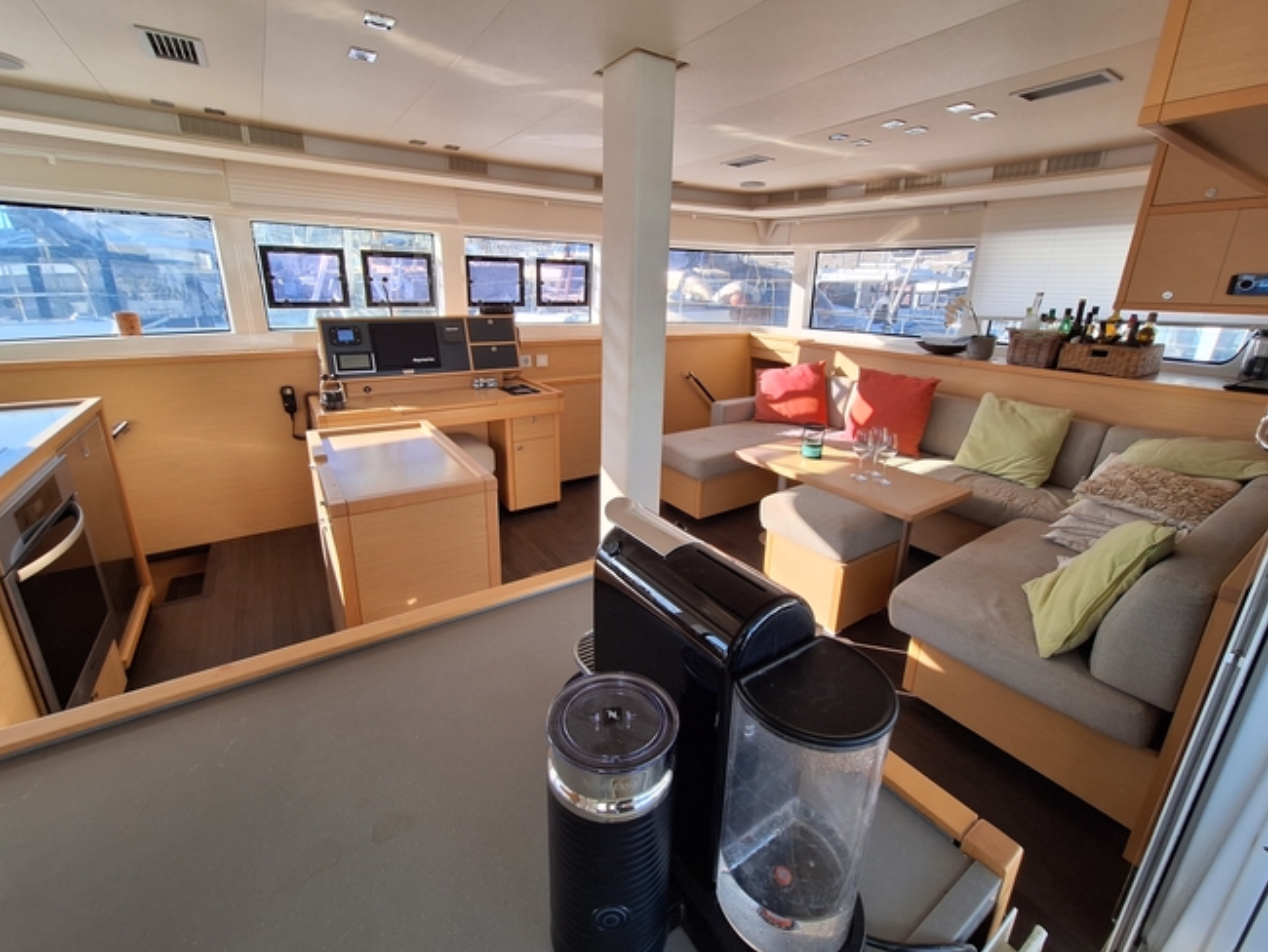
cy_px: 452
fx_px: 513
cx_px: 626
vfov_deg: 85.6
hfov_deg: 102.0
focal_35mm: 14
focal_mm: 1.74
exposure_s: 1/128
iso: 40
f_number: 2.2
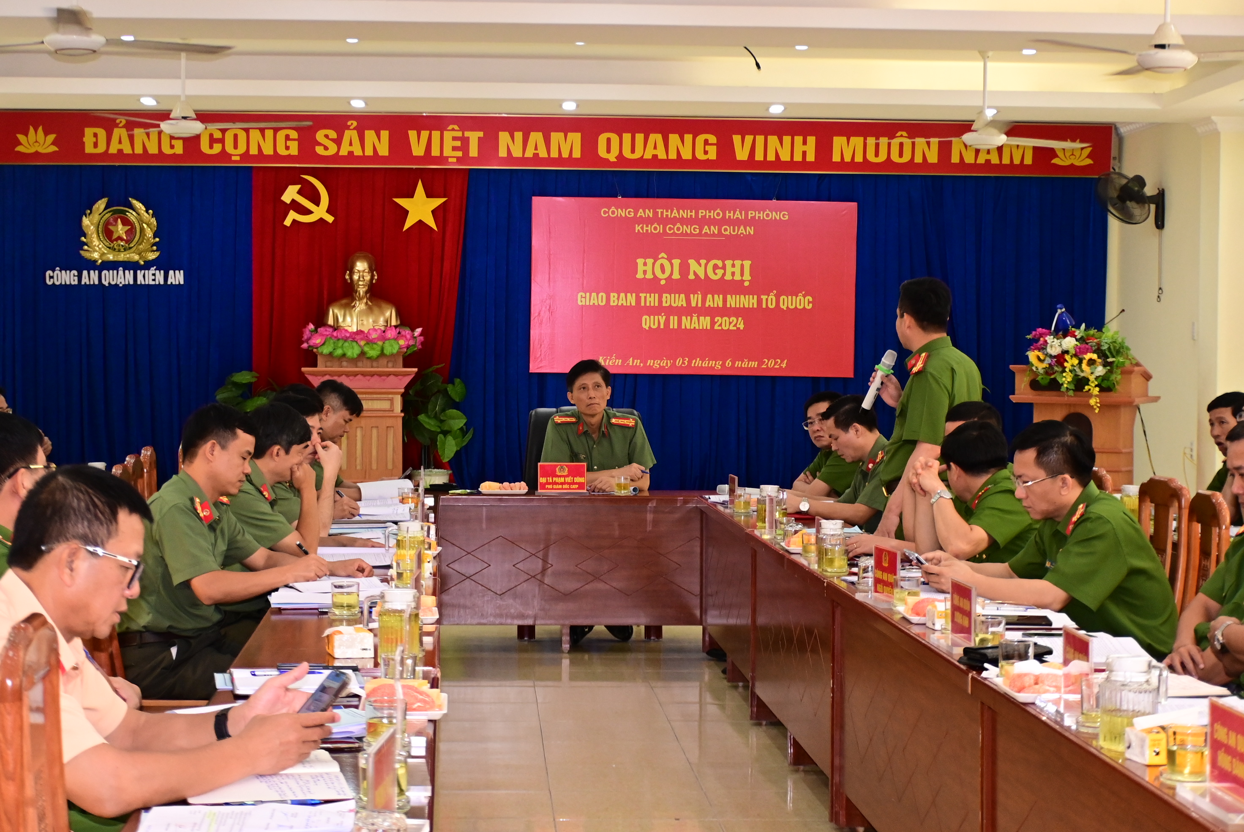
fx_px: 2317
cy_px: 416
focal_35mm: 67
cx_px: 622
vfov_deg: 20.3
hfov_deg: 30.1
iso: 2500
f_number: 4.5
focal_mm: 45
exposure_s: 1/200
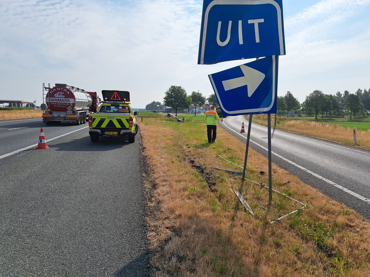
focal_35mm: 24
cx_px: 185
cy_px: 138
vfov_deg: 56.8
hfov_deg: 71.6
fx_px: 257
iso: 50
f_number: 1.8
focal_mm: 5.23
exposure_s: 1/3215
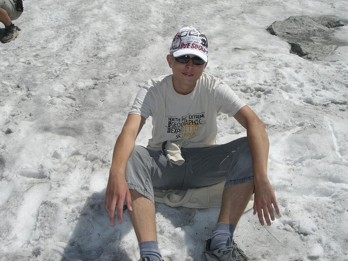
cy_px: 130
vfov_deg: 37.7
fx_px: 382
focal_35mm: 38
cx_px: 174
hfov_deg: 49.0
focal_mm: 6.3
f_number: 4.4
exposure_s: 1/2000
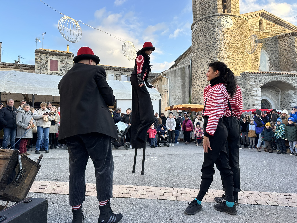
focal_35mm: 24
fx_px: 206
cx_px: 148
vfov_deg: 56.8
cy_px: 112
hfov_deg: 71.6
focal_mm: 6.86
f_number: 1.78
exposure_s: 1/516
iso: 80
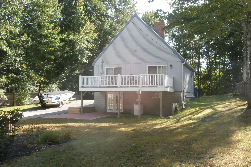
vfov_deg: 41.1
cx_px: 127
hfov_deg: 58.7
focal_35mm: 32
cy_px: 86
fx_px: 223
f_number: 3.5
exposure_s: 1/200
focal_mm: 5.36
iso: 100
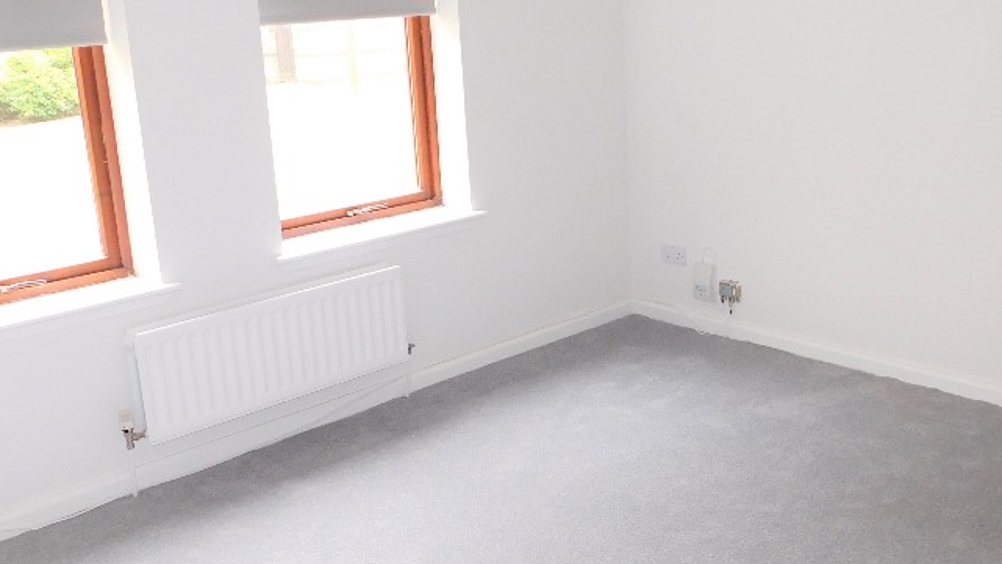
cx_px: 571
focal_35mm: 40
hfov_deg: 50.3
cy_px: 247
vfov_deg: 29.7
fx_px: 1063
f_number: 3
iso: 200
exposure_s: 1/30
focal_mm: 4
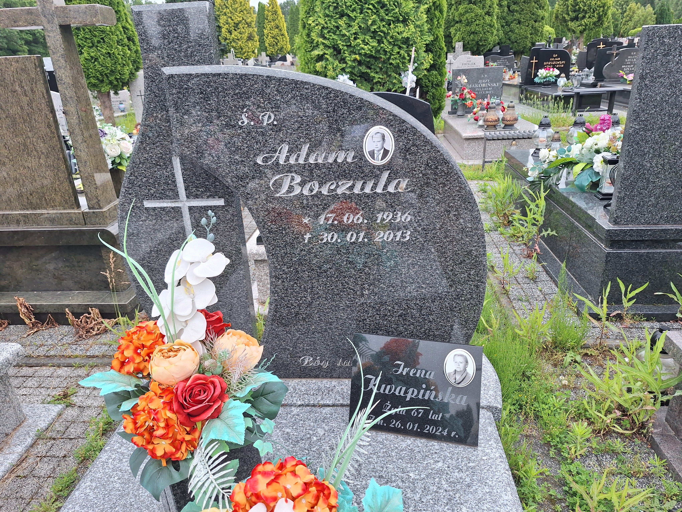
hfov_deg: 73.9
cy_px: 256
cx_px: 341
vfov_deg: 58.9
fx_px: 453
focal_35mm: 23
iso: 40
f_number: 1.8
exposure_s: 1/676
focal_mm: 5.54
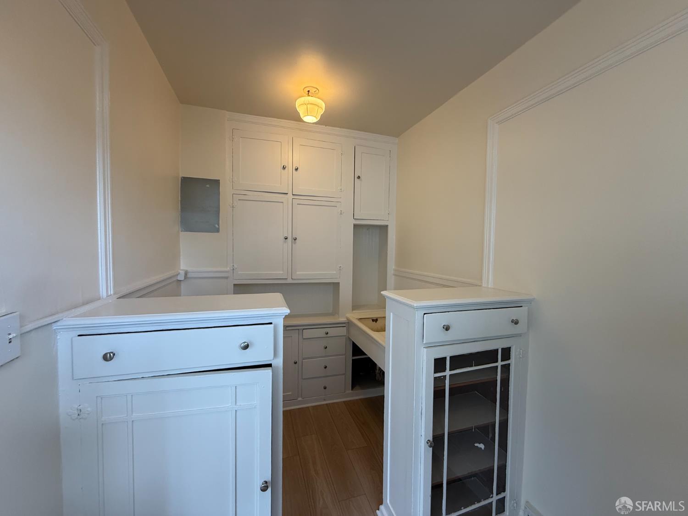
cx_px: 344
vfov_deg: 85.7
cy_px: 258
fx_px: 278
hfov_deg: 102.1
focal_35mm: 14
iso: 160
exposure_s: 1/120
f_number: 2.2
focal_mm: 2.22
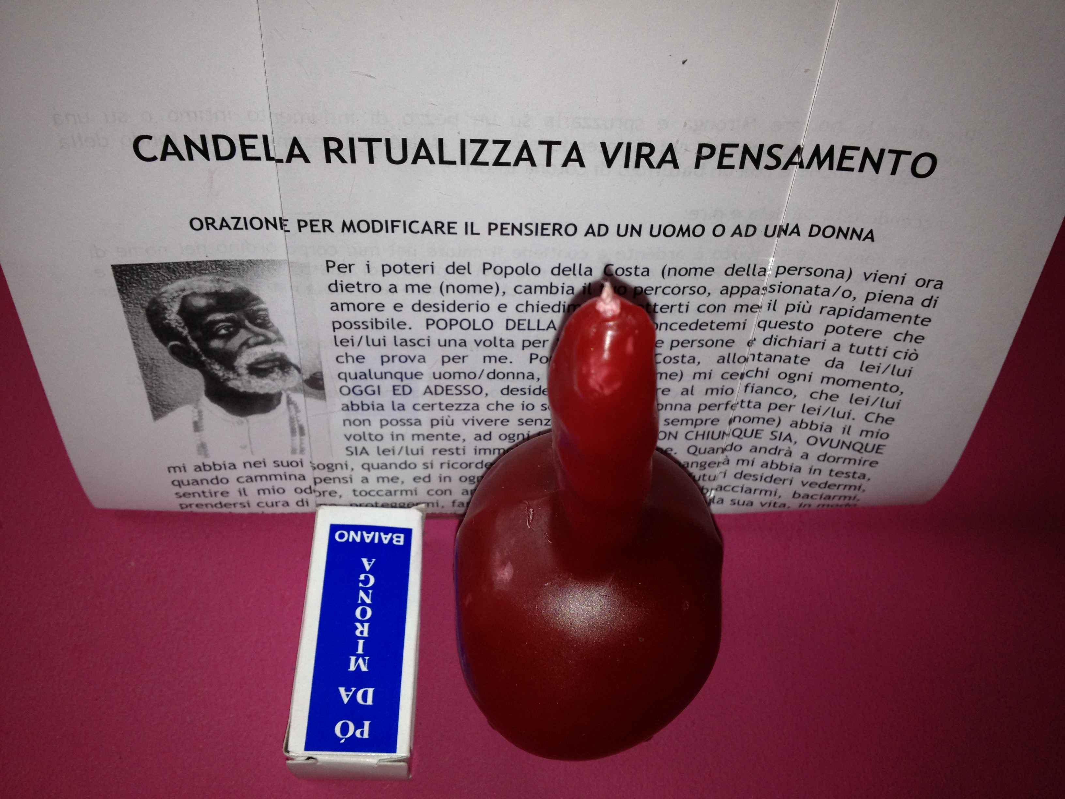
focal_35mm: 35
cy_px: 400
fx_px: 1077
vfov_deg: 40.7
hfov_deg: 52.6
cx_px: 532
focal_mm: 4.28
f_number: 2.4
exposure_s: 1/107
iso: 64
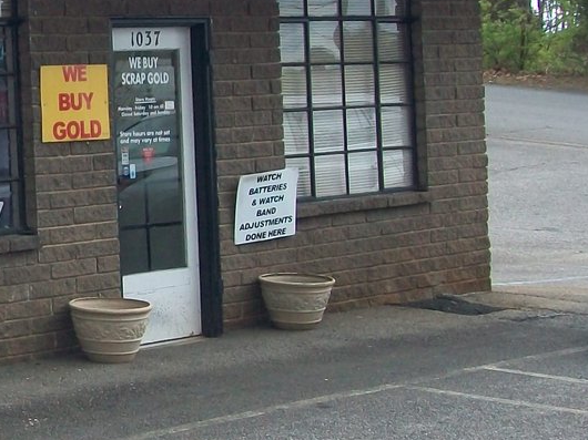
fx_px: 2037
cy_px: 125
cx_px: -195
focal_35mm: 120
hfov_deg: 15.6
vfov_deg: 12.3
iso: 80
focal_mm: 7.1
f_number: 3.2
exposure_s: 1/250
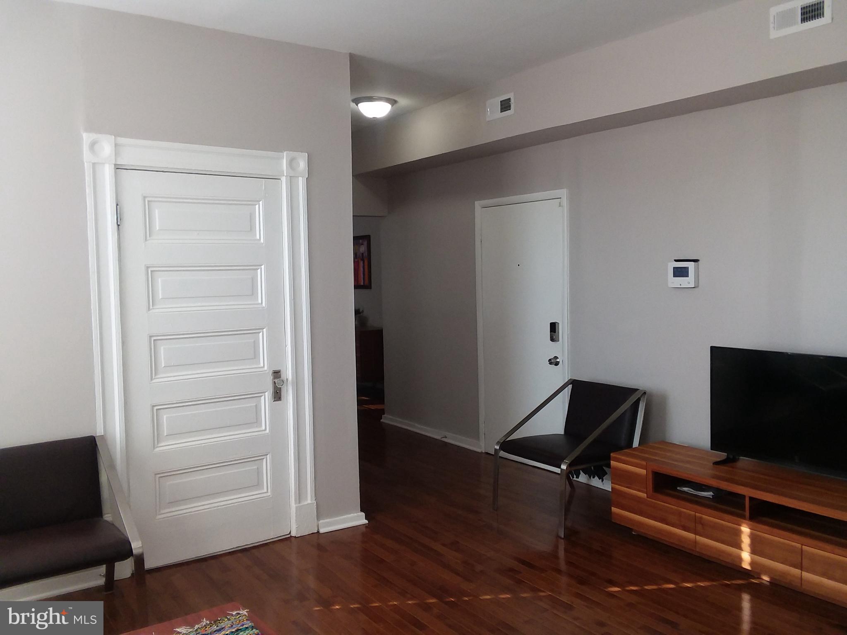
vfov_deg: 48.2
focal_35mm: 29
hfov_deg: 61.7
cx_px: 424
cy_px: 318
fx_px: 710
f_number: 1.9
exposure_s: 1/120
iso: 64
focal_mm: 2.47
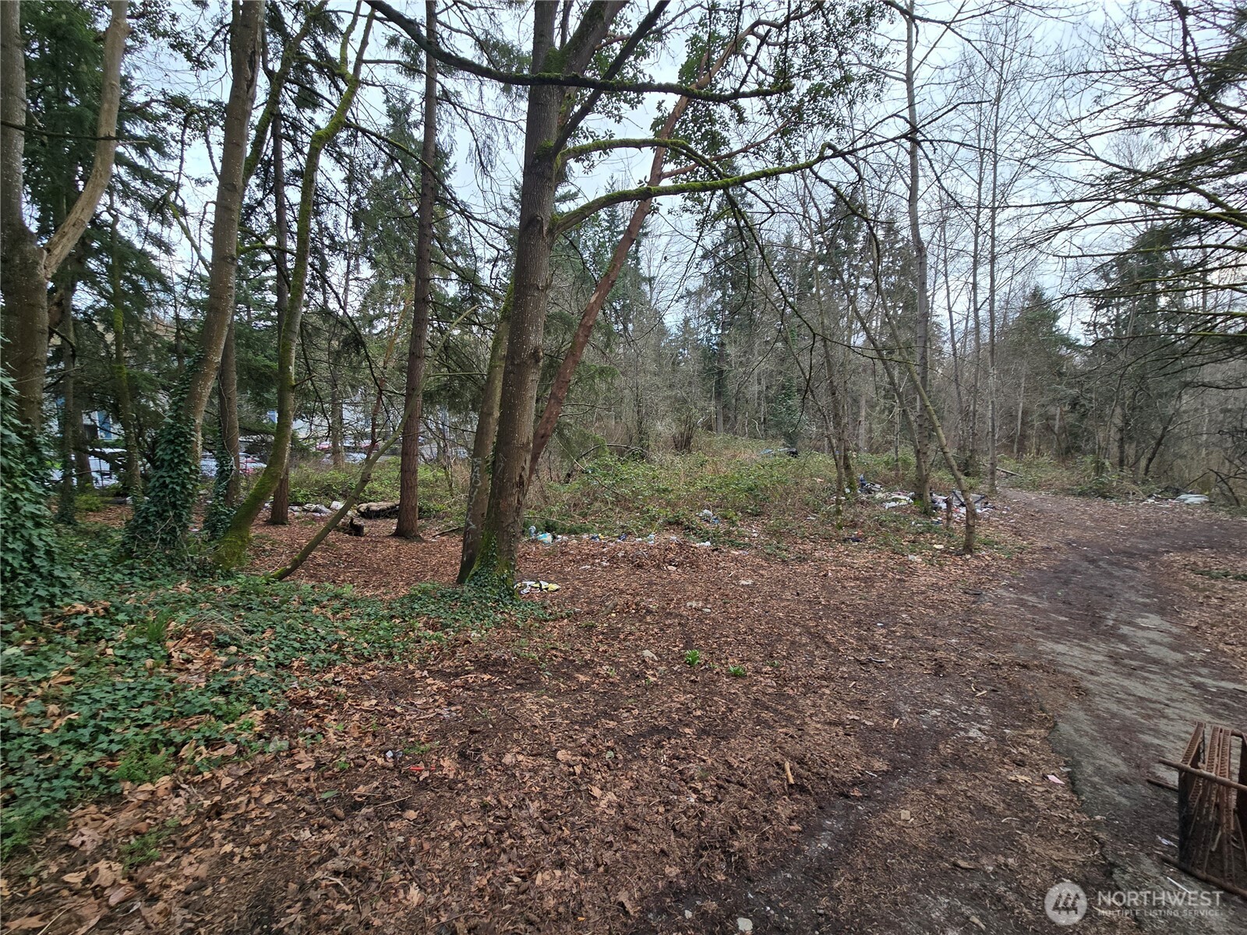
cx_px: 624
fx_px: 468
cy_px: 468
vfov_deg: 89.9
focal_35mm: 13
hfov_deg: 106.2
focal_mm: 2.2
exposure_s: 1/120
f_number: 2.2
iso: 64
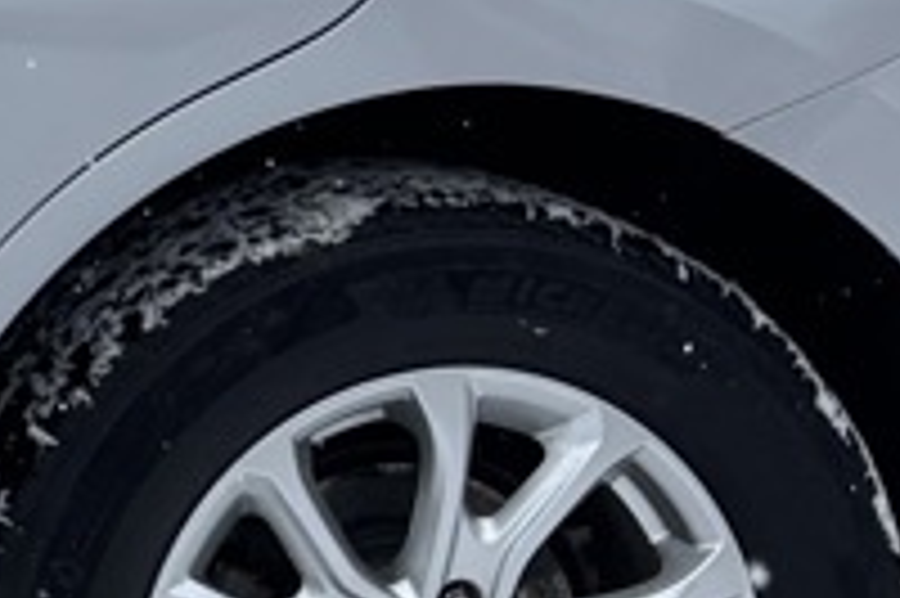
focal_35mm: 195
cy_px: -274
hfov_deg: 9.1
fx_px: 4871
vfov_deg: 6.9
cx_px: -1512
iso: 50
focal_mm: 5.96
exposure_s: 1/1139
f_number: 1.6
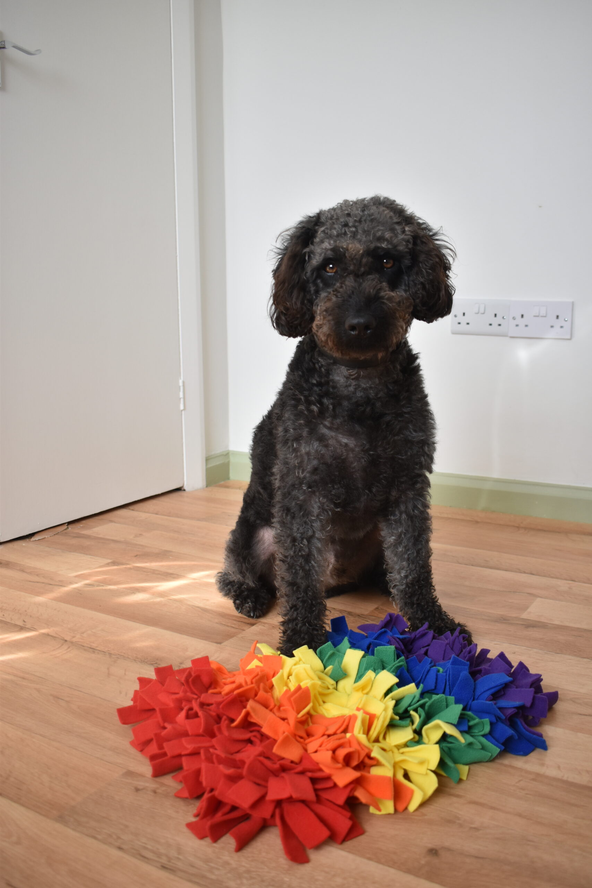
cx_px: 296
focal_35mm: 33
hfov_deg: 40.0
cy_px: 444
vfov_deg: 57.2
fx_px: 814
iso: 400
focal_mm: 22
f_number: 3.8
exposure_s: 1/125
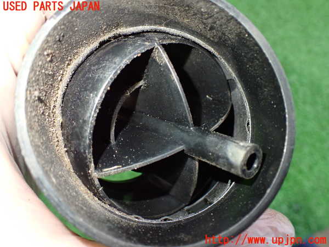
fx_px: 285
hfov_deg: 60.0
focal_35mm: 30
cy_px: 124
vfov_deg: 46.8
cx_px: 164
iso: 800
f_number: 2.3
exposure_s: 1/50
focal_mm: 5.4
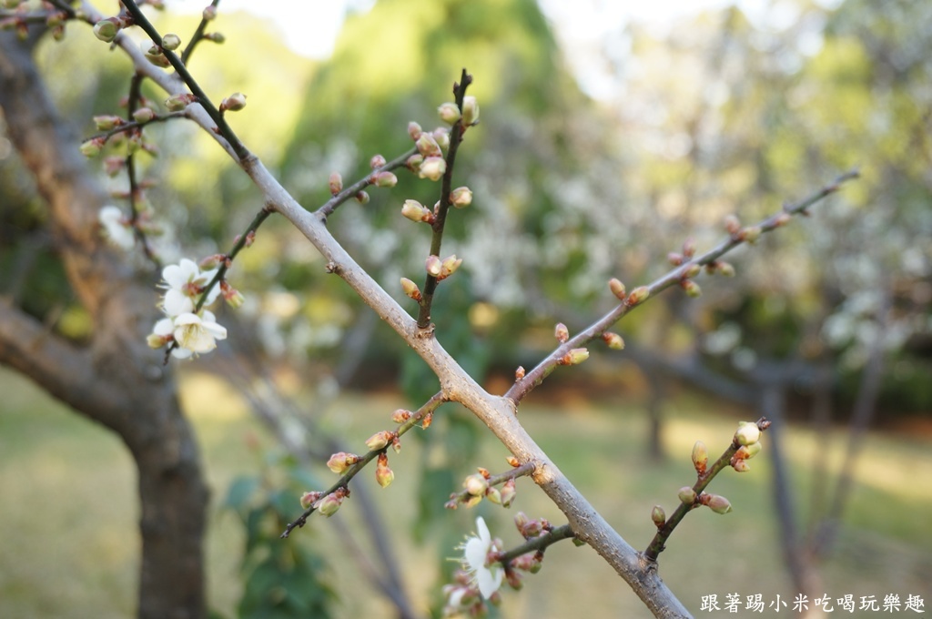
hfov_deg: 51.3
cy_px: 310
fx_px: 970
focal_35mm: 38
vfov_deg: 35.4
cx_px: 466
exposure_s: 1/60
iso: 125
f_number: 4.5
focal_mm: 25
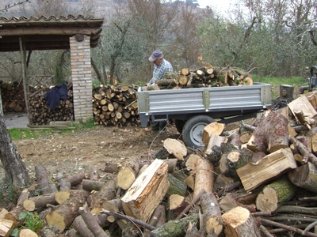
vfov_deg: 37.7
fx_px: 348
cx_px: 158
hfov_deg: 49.0
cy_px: 118
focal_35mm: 38
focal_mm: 6.2
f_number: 2.7
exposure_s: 1/200
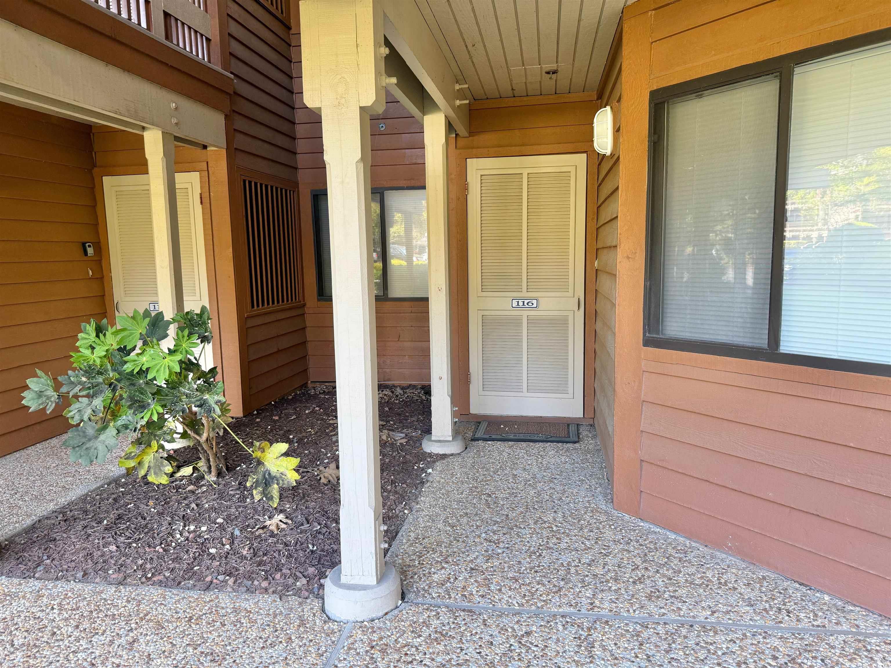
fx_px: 618
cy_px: 334
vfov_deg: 56.8
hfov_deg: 71.6
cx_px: 446
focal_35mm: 24
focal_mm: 6.76
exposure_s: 1/121
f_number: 1.78
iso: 100
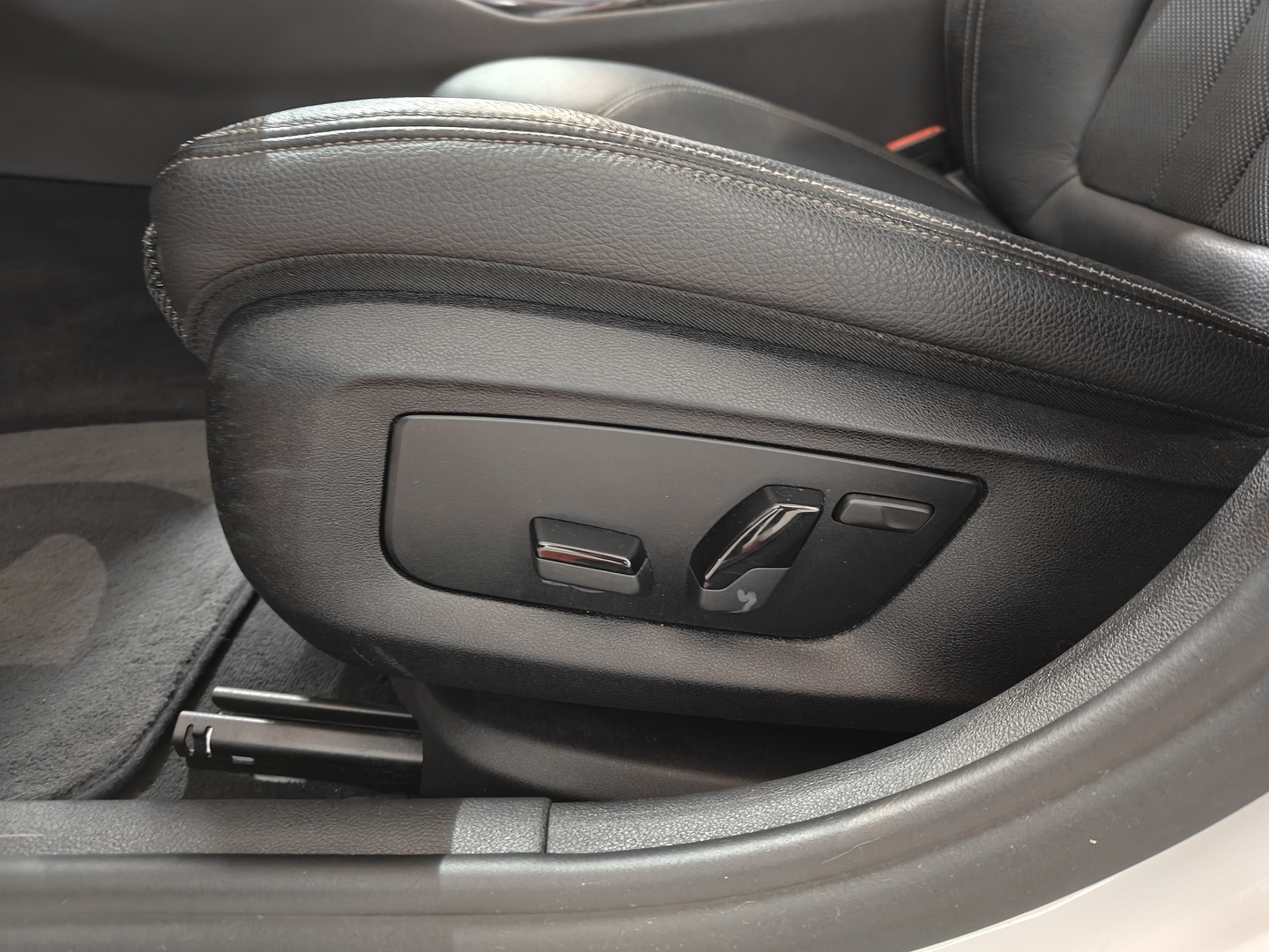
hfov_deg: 71.6
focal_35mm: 24
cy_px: 476
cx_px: 634
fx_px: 880
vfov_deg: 56.8
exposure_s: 1/20
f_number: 1.8
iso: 2000
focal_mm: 5.59
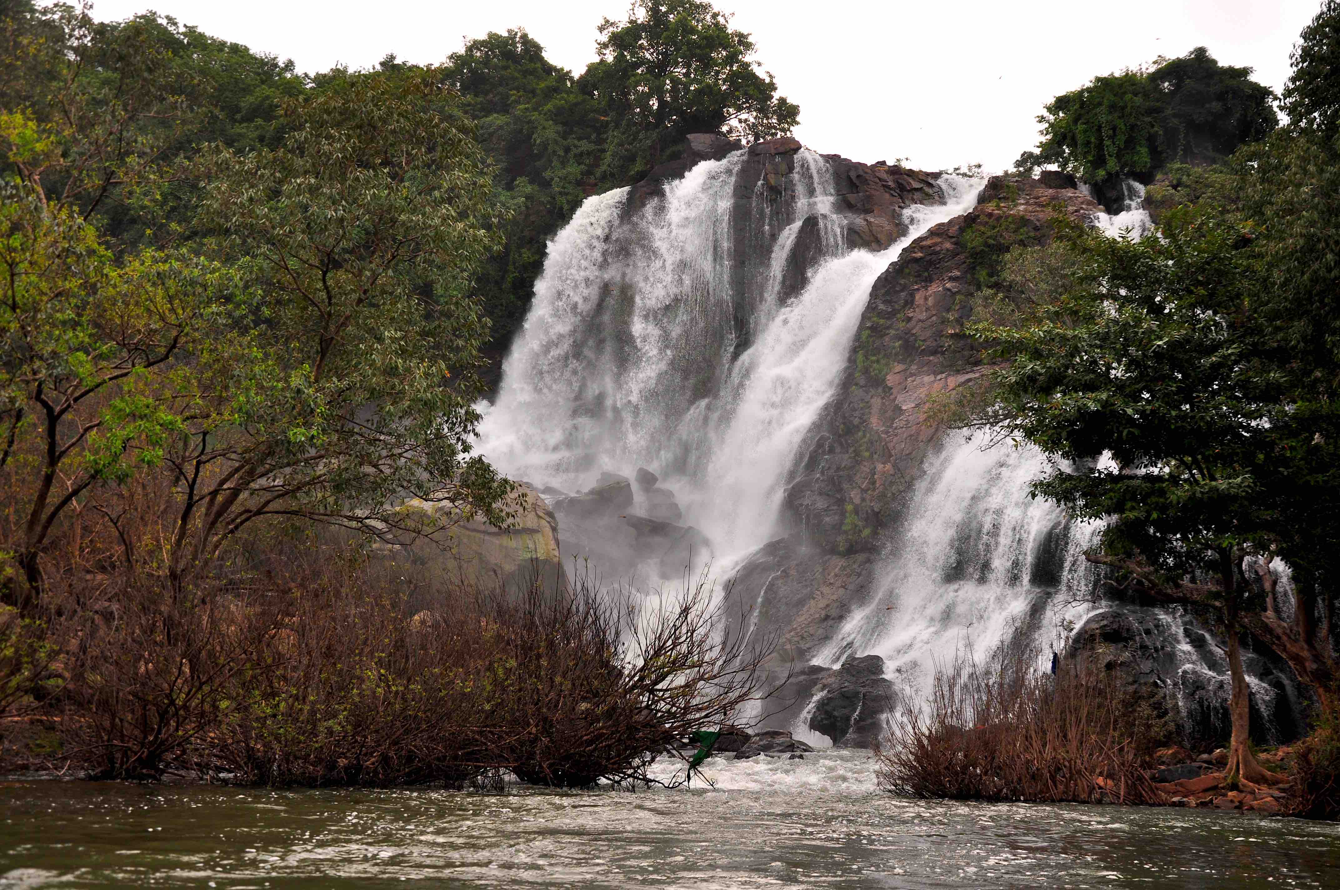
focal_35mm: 42
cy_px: 445
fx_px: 1561
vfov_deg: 31.8
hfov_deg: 46.4
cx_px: 670
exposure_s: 1/320
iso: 200
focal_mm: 28
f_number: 5.6
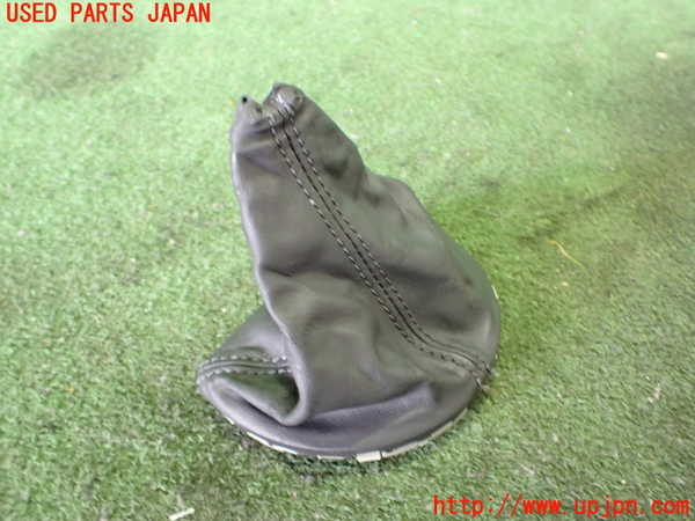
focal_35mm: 30
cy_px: 260
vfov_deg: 46.8
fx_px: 602
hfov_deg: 60.0
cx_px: 348
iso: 800
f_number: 2.3
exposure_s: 1/30
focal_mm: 5.4
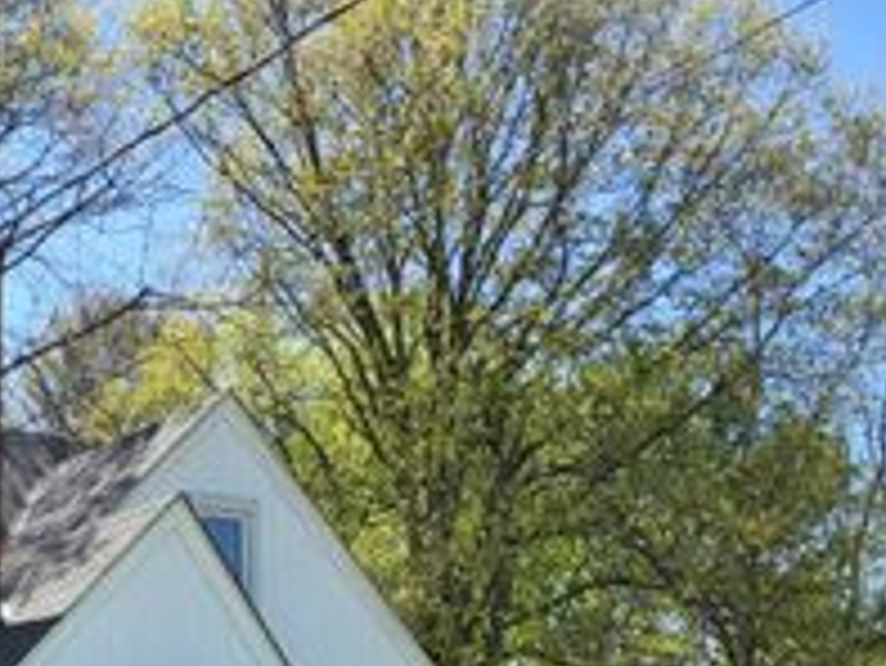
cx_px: 13
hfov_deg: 27.8
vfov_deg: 21.2
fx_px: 1690
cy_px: 731
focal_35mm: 66
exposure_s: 1/1695
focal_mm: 4.25
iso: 50
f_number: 1.8
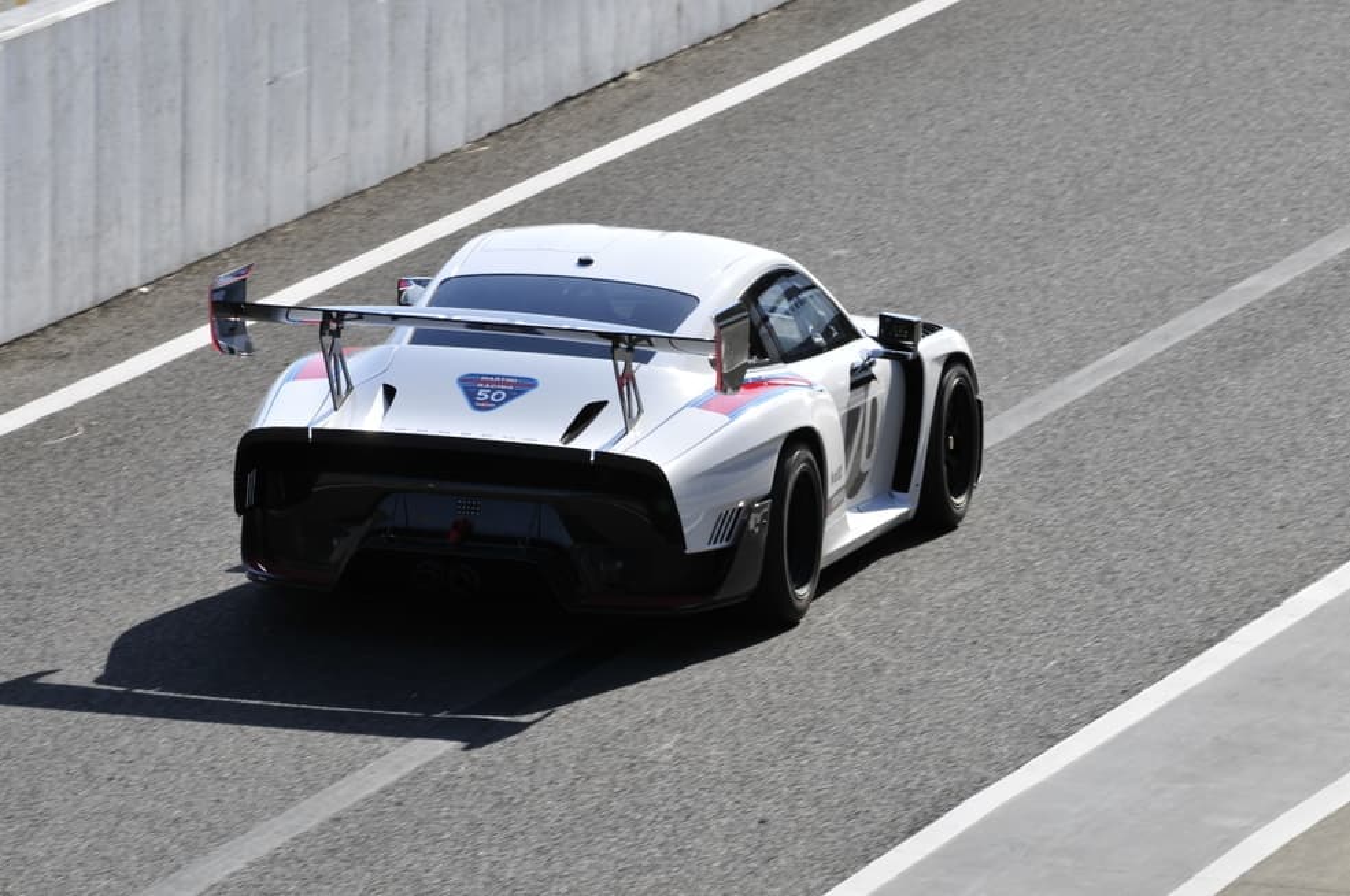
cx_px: 675
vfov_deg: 3.0
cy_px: 448
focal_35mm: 450
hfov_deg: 4.6
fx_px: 16853
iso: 200
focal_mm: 300
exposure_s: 1/200
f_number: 13
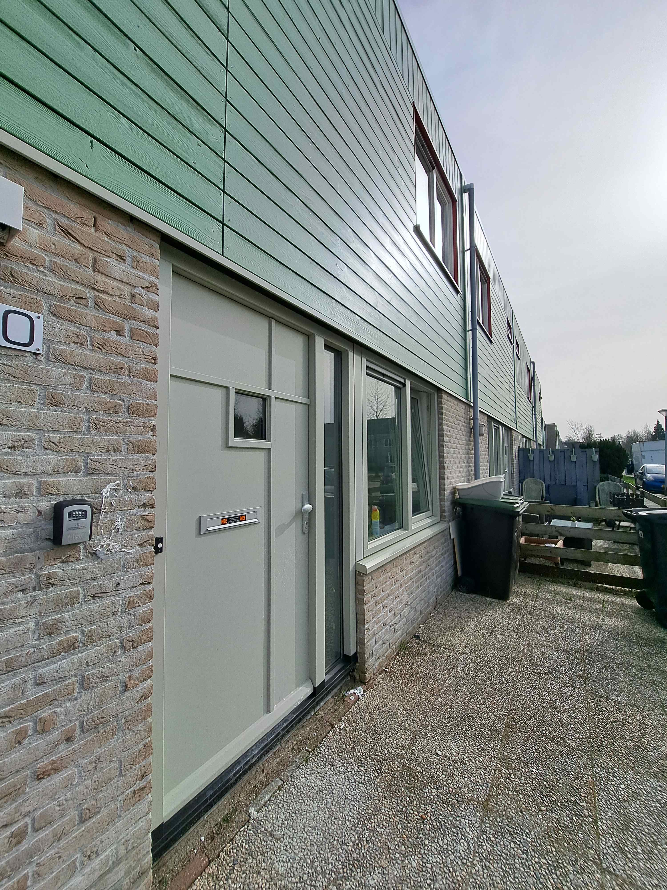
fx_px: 334
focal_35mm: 13
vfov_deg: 106.2
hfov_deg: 89.9
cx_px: 334
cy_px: 445
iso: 50
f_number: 2.2
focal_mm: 1.74
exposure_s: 1/3012
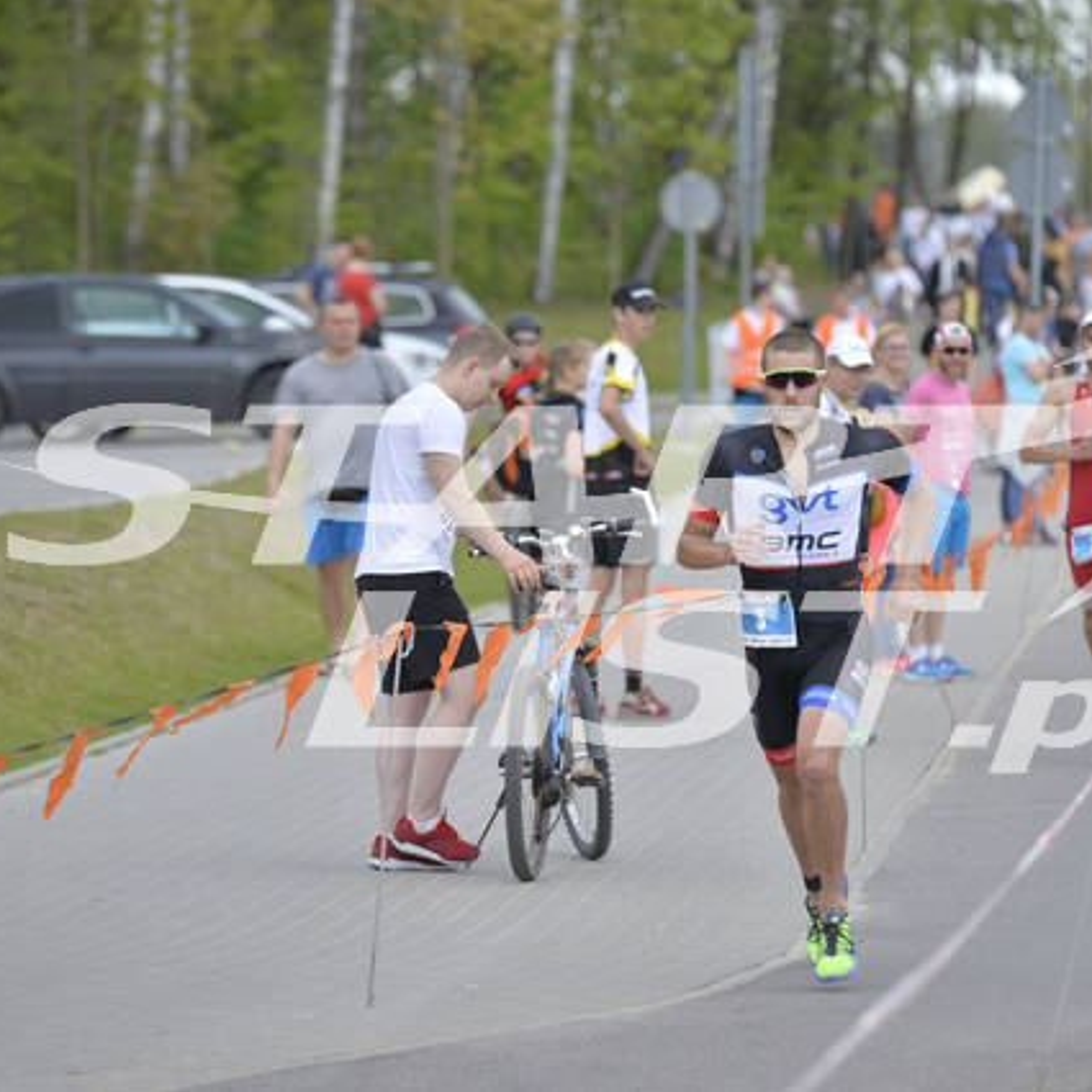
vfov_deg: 7.4
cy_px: 546
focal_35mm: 237
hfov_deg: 7.4
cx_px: 683
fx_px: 8459
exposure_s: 1/2500
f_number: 4
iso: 400
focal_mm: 185
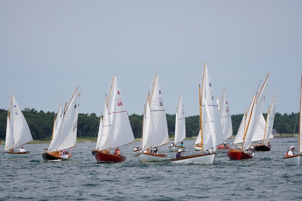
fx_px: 1887
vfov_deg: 6.1
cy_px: 100
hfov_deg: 9.2
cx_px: 151
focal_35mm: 225
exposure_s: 1/1250
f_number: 5
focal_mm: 150
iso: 125
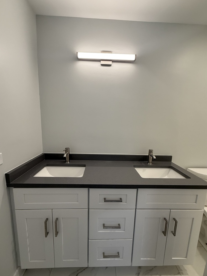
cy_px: 142
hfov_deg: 81.7
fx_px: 120
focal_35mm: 15
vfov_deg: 98.1
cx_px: 104
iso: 160
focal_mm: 2.22
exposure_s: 1/120
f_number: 2.2
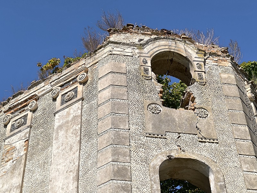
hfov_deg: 29.8
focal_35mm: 65
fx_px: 483
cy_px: 96
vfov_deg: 22.6
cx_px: 128
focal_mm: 6.14
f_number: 1.65
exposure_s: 1/945
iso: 50
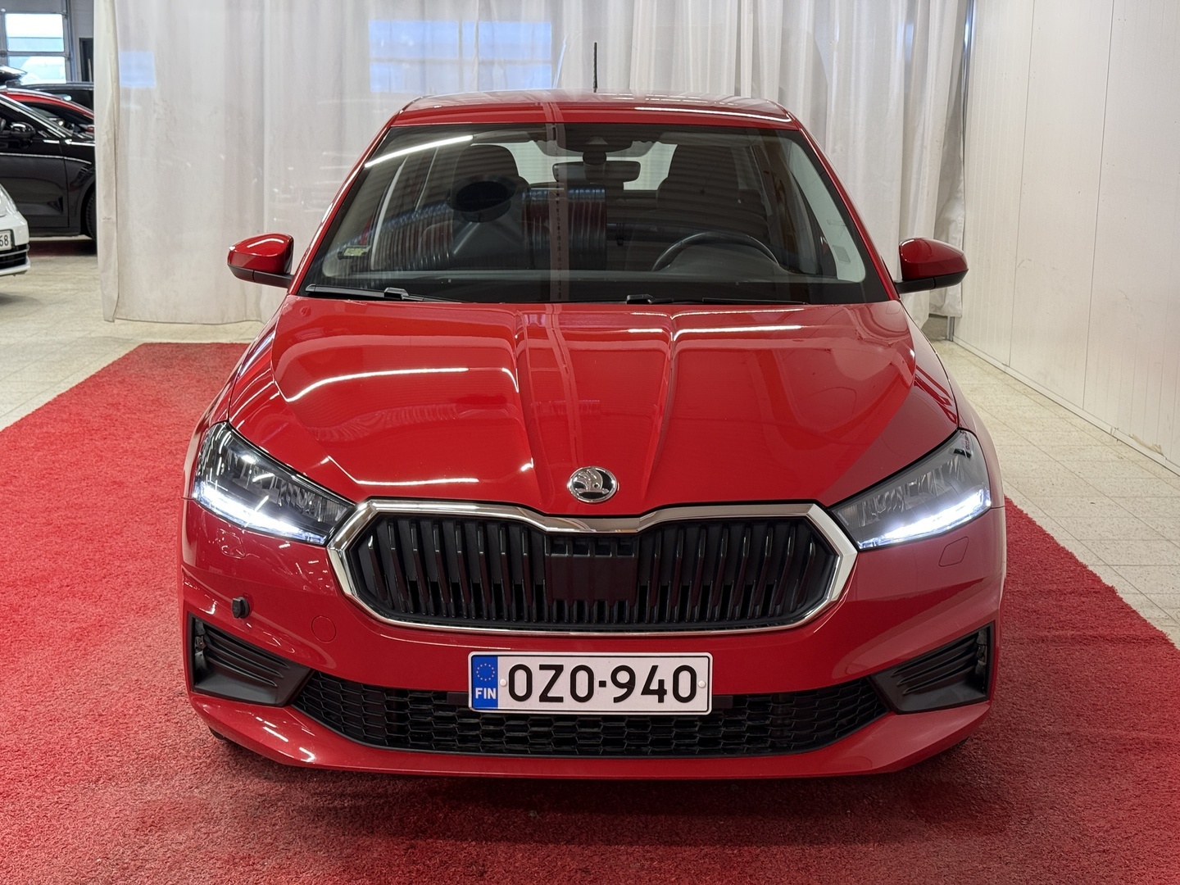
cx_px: 590
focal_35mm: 48
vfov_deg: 30.3
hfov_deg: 39.7
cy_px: 442
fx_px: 1636
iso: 125
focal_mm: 6.76
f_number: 1.78
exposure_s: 1/50
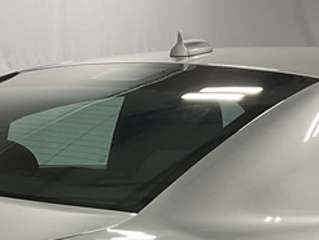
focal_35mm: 113
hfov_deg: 17.4
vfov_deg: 12.3
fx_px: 1042
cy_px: 400
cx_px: 134
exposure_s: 1/60
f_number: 1.8
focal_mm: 3
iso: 40
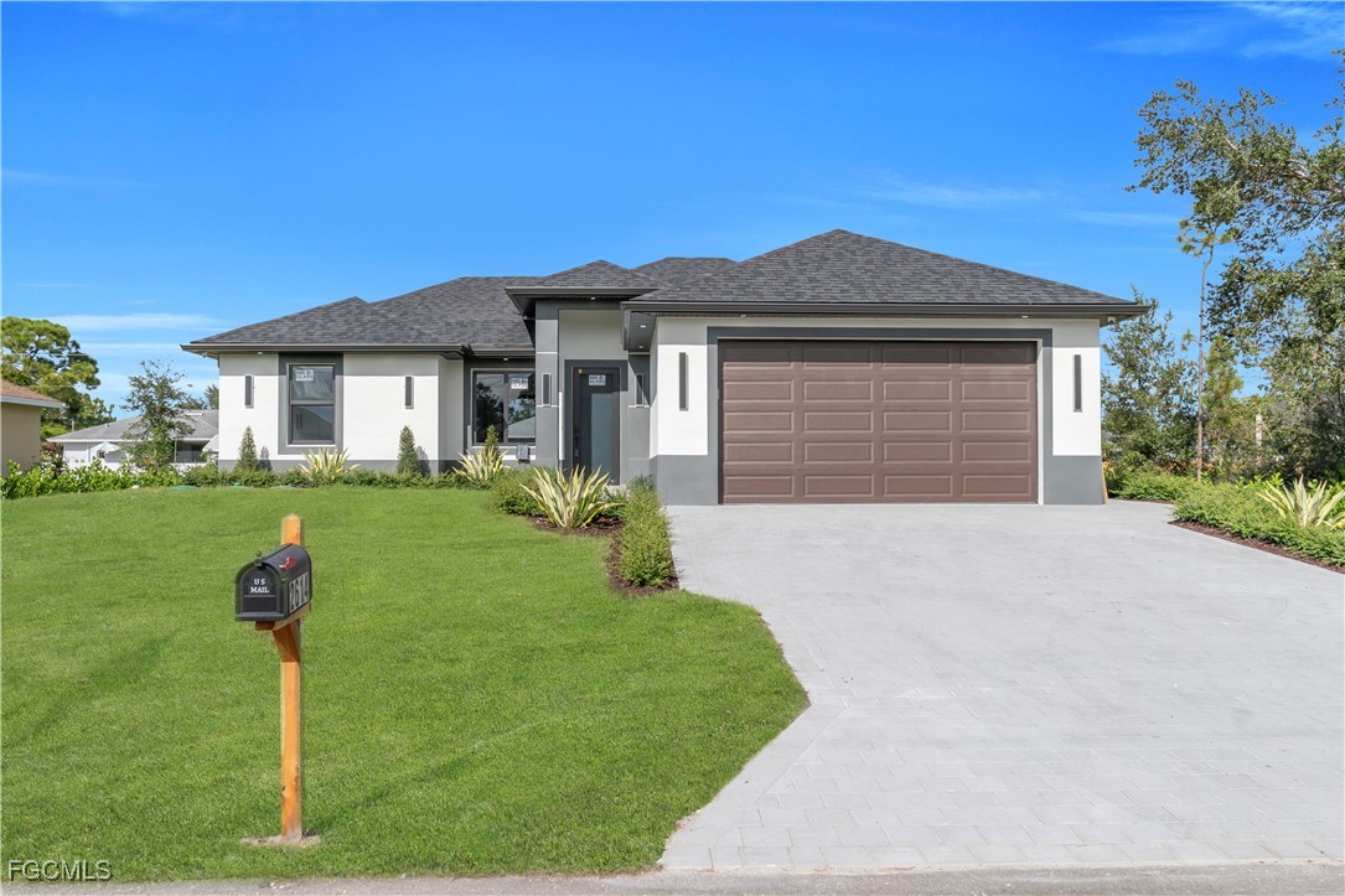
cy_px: 448
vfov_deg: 43.6
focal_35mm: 30
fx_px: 1121
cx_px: 672
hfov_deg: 61.9
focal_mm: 20
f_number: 8
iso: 100
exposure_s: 1/500
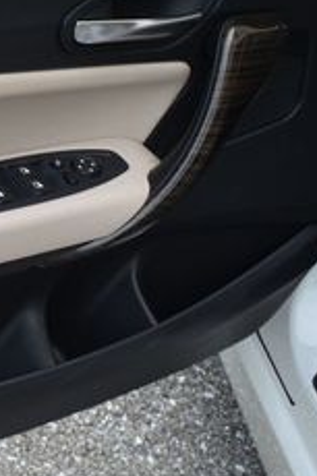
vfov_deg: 26.8
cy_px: 145
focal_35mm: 75
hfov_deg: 16.1
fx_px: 992
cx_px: -205
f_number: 6.3
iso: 100
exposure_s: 1/125
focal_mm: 18
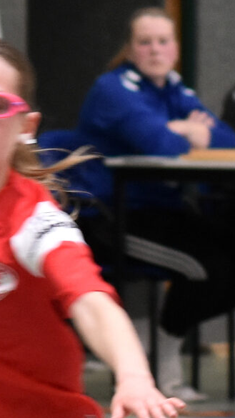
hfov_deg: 2.1
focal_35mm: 584
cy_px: 436
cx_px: 470
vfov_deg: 3.7
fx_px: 6474
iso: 1100
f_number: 4
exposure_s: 1/250
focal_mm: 85
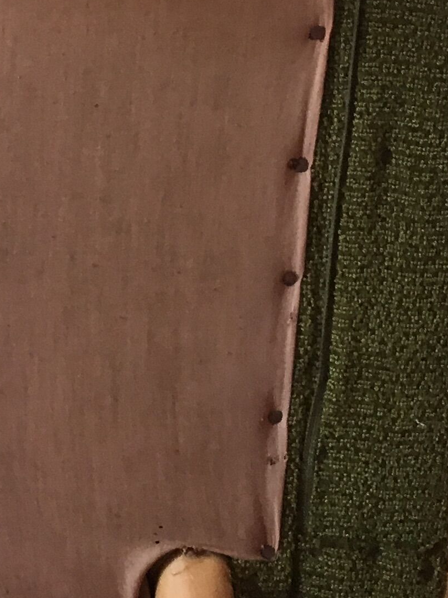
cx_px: -258
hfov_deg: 12.9
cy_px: 99
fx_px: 1864
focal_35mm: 108
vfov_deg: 18.0
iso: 100
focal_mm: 4.15
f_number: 2.2
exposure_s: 1/33
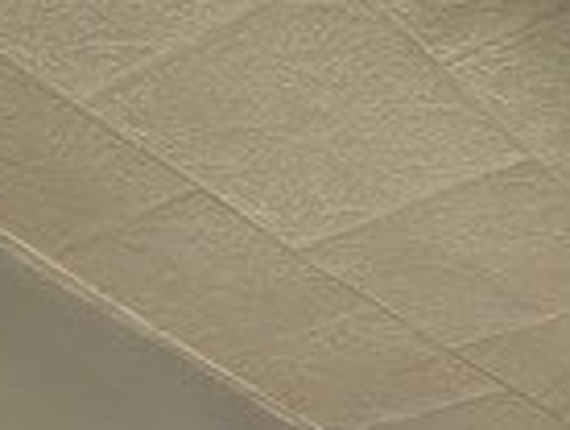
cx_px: 409
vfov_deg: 13.4
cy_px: 1034
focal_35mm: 81
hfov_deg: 23.9
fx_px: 1336
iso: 1250
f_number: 2.2
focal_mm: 2.22
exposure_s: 1/60
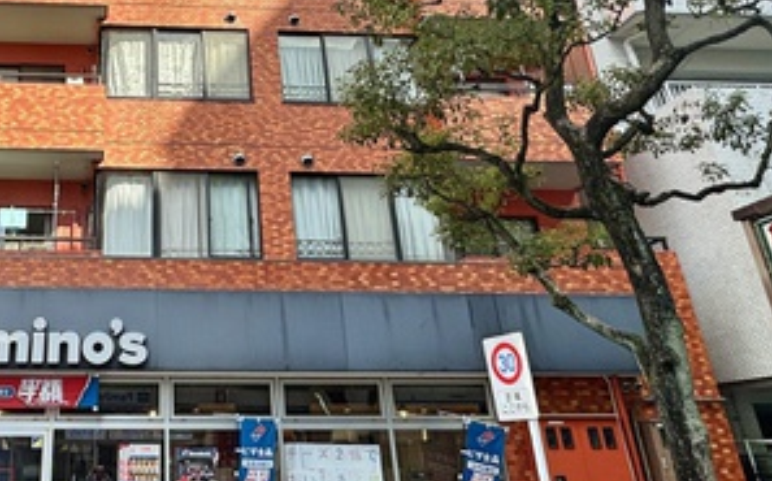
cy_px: 126
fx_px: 736
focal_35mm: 35
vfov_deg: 35.5
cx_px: 151
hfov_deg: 51.8
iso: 40
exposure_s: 1/940
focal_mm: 2.22
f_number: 2.2
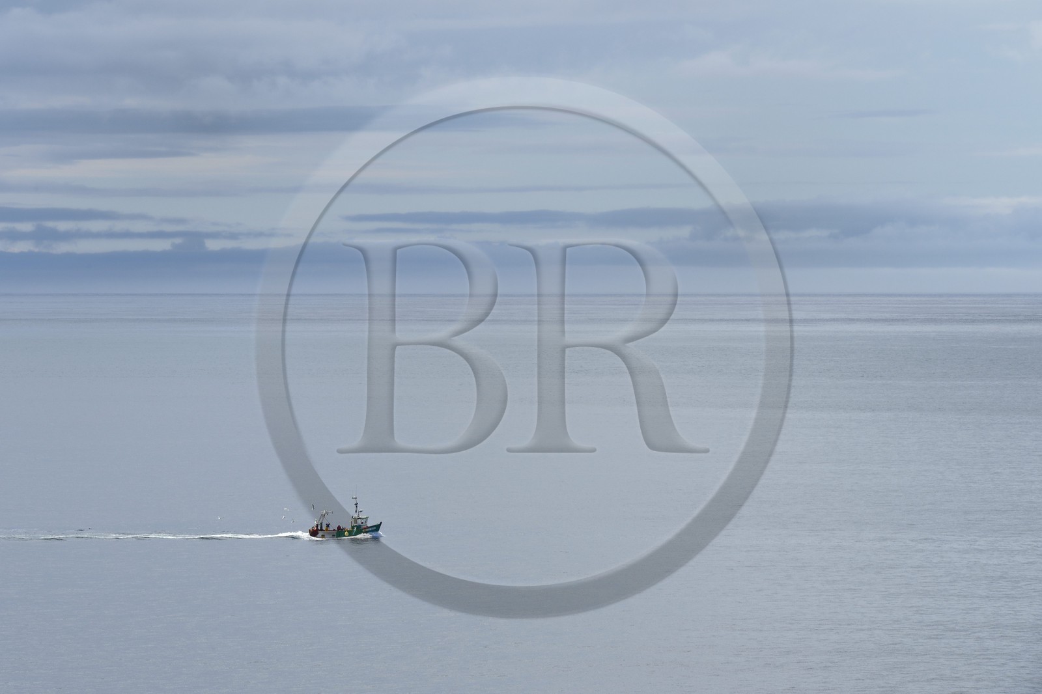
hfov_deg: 10.3
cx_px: 521
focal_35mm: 200
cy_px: 347
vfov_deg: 6.9
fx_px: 5787
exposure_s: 1/250
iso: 200
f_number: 14
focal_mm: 200
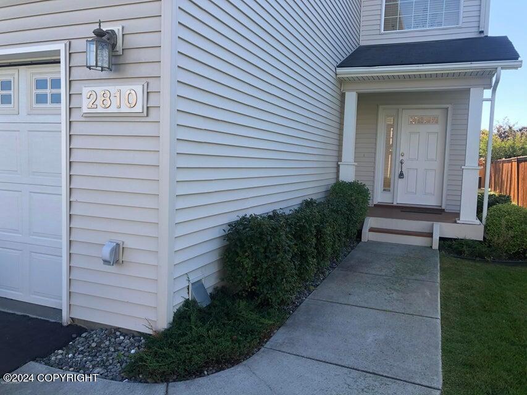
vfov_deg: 49.8
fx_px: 426
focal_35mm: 28
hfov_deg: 63.4
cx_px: 264
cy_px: 198
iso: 20
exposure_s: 1/298
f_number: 1.8
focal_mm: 3.99
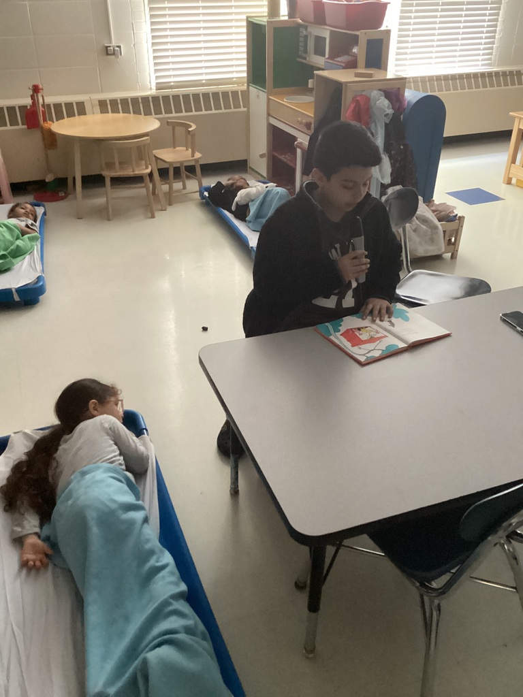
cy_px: 348
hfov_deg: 45.4
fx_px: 624
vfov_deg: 58.4
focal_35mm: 31
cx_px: 262
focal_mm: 3.3
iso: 800
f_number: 2.4
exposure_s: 1/25
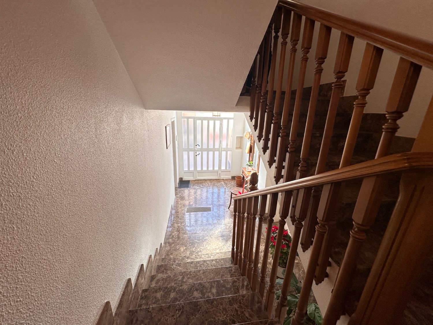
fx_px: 175
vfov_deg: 85.7
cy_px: 162
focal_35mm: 14
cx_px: 216
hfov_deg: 102.1
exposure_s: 1/100
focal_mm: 2.22
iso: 100
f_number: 2.2
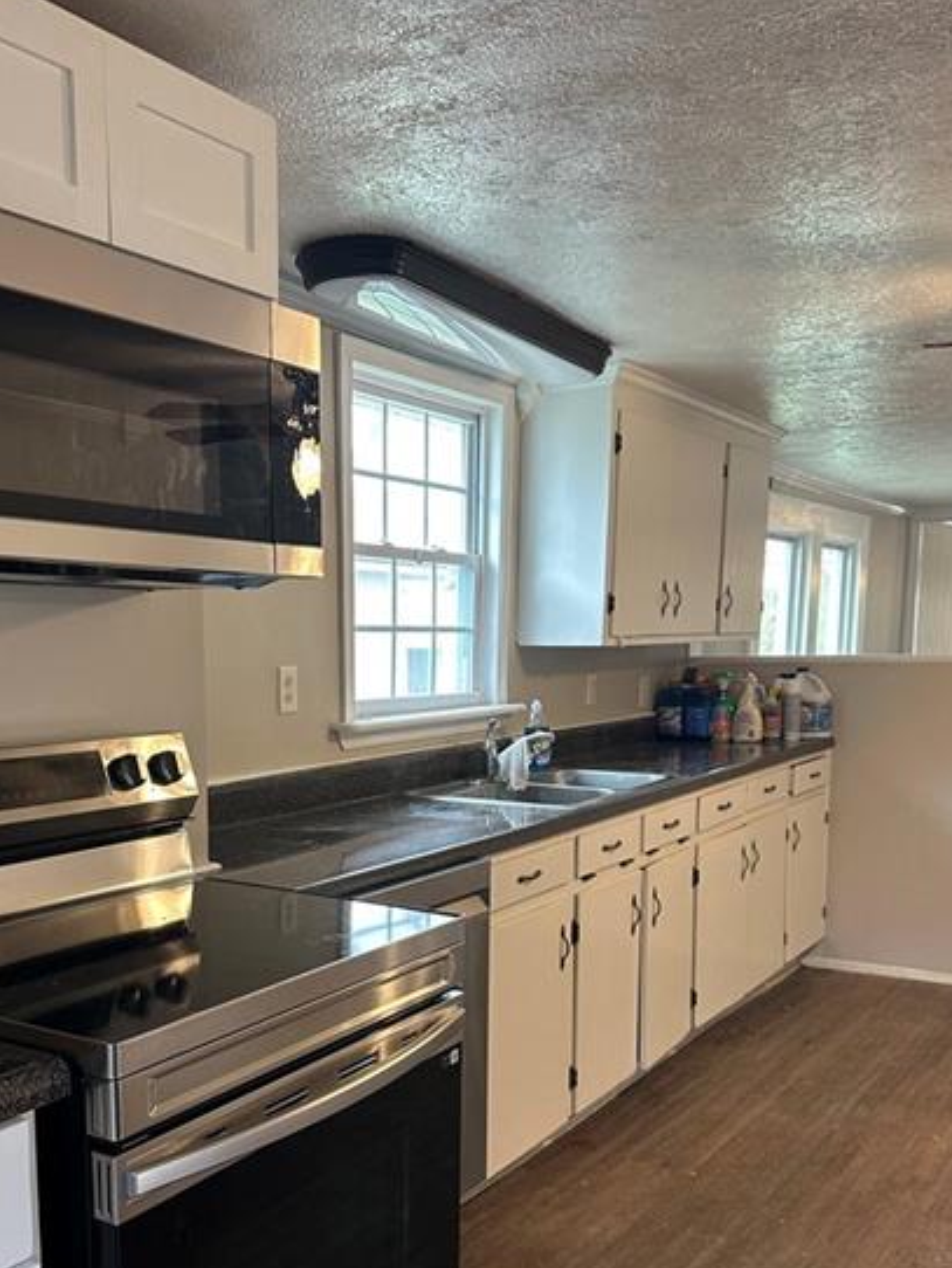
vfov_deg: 53.0
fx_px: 1246
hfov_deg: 41.7
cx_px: 409
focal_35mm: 34
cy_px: 835
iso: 250
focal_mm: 6.86
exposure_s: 1/60
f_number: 1.78
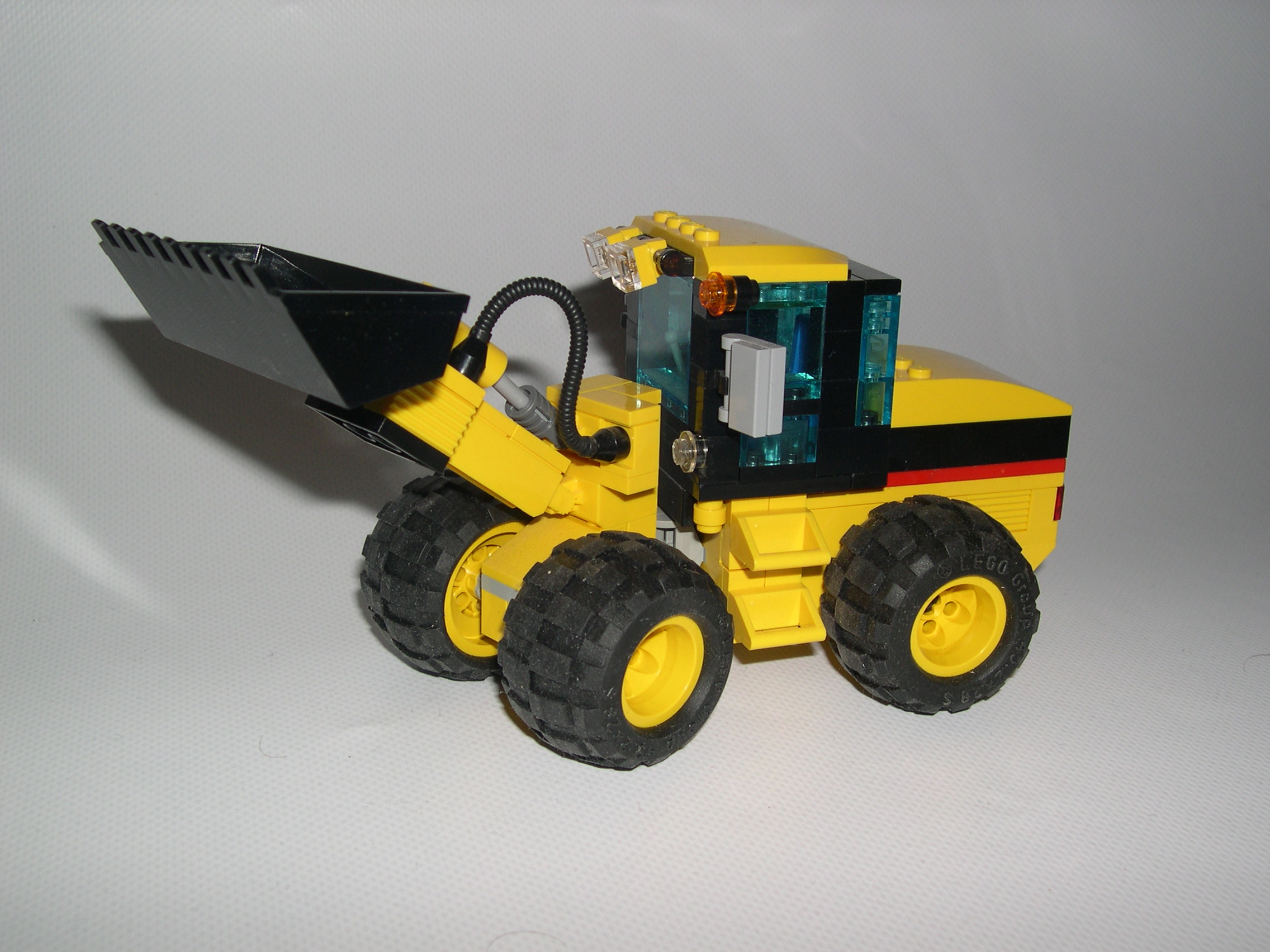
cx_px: 635
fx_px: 1394
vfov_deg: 37.7
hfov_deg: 49.0
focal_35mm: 38
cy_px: 476
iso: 100
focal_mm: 8
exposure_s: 1/60
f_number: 7.6
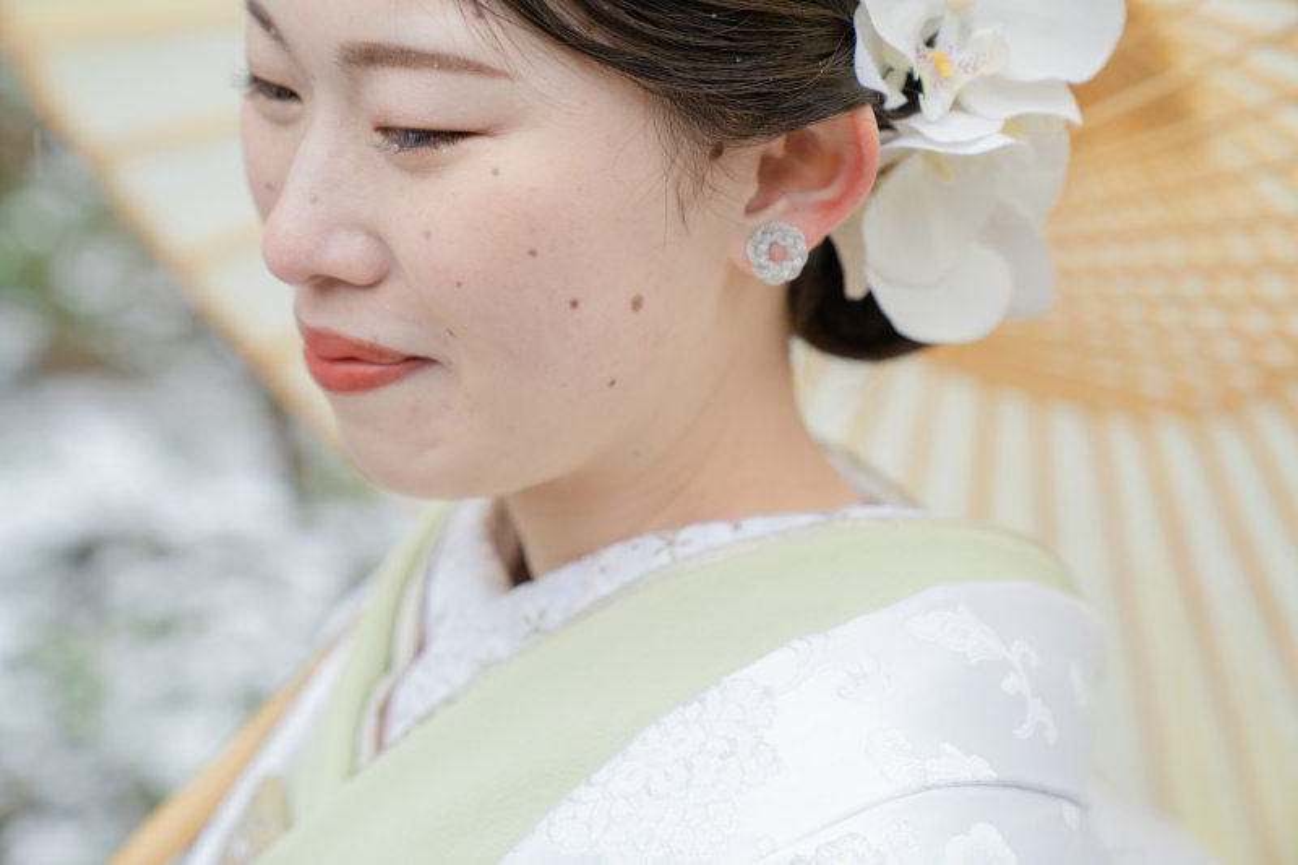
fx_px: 2523
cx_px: 649
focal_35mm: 70
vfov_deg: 19.4
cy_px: 432
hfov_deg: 28.8
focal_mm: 70
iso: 200
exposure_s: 1/125
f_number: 3.5
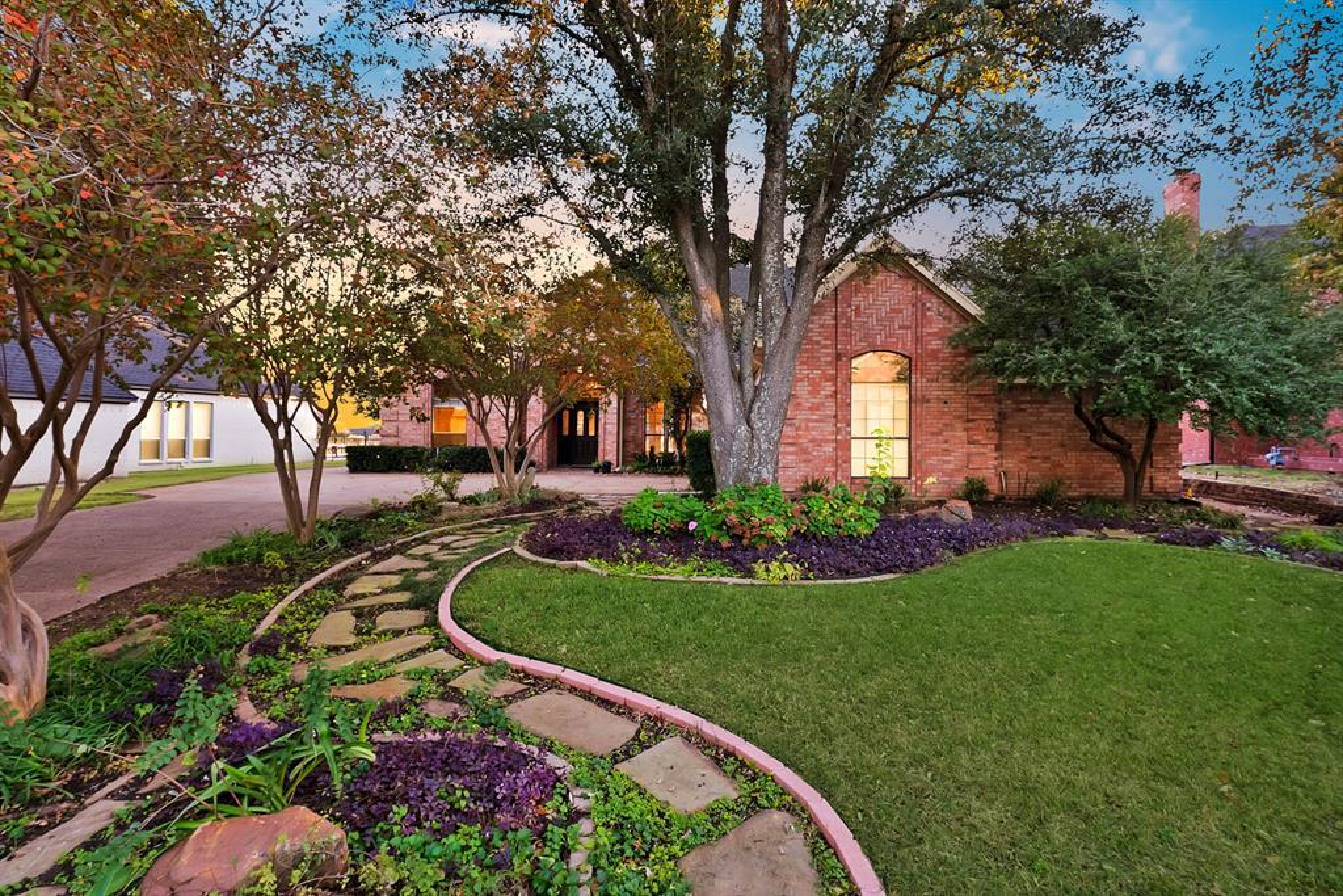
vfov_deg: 67.4
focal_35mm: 18
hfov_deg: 90.0
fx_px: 672
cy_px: 448
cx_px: 672
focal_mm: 18
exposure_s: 1/13
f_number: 9
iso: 640
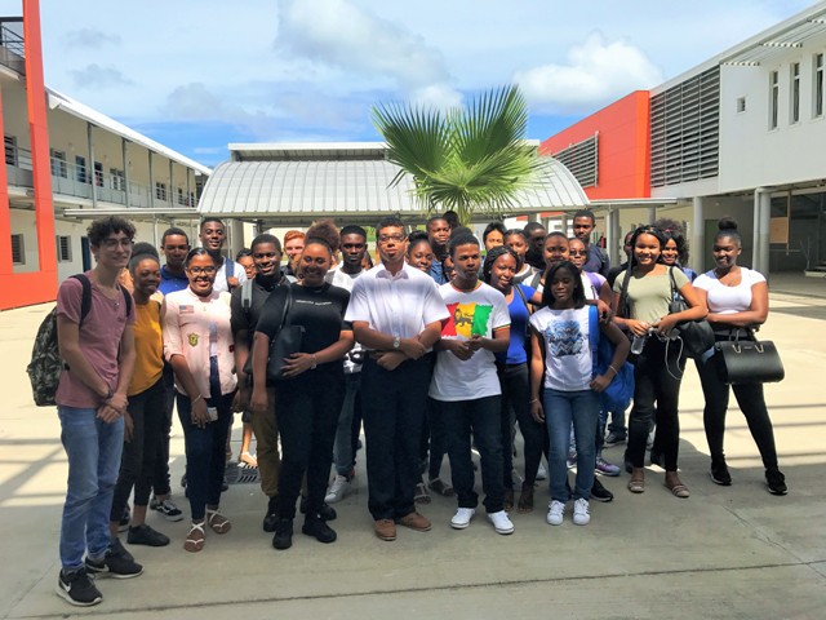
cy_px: 310
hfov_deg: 63.4
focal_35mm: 28
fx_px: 668
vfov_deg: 49.7
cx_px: 413
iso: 20
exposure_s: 1/2457
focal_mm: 3.99
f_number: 1.8
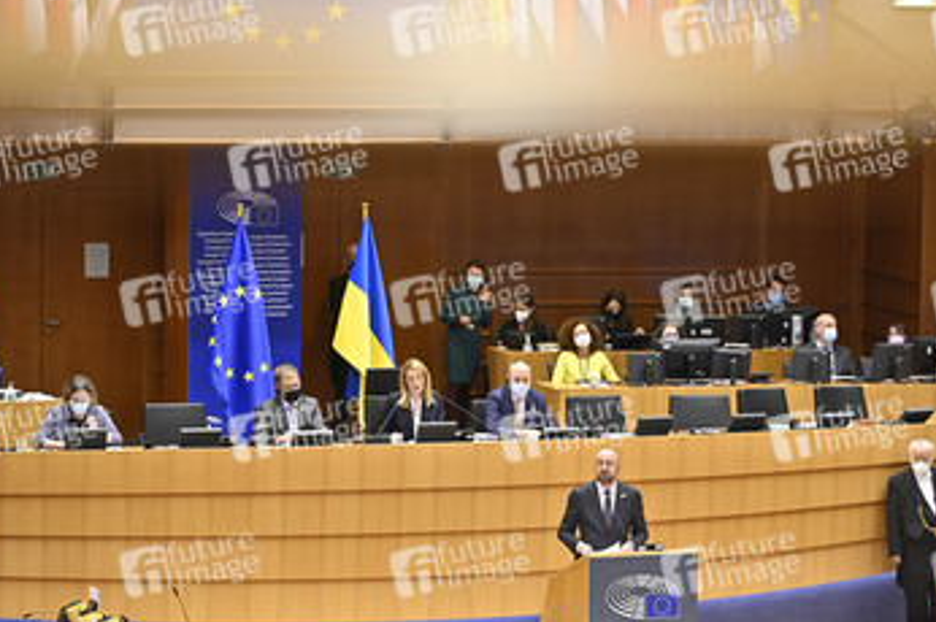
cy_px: 362
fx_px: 4572
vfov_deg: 7.8
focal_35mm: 176
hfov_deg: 11.7
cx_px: 496
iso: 1000
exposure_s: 1/250
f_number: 2.8
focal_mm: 135
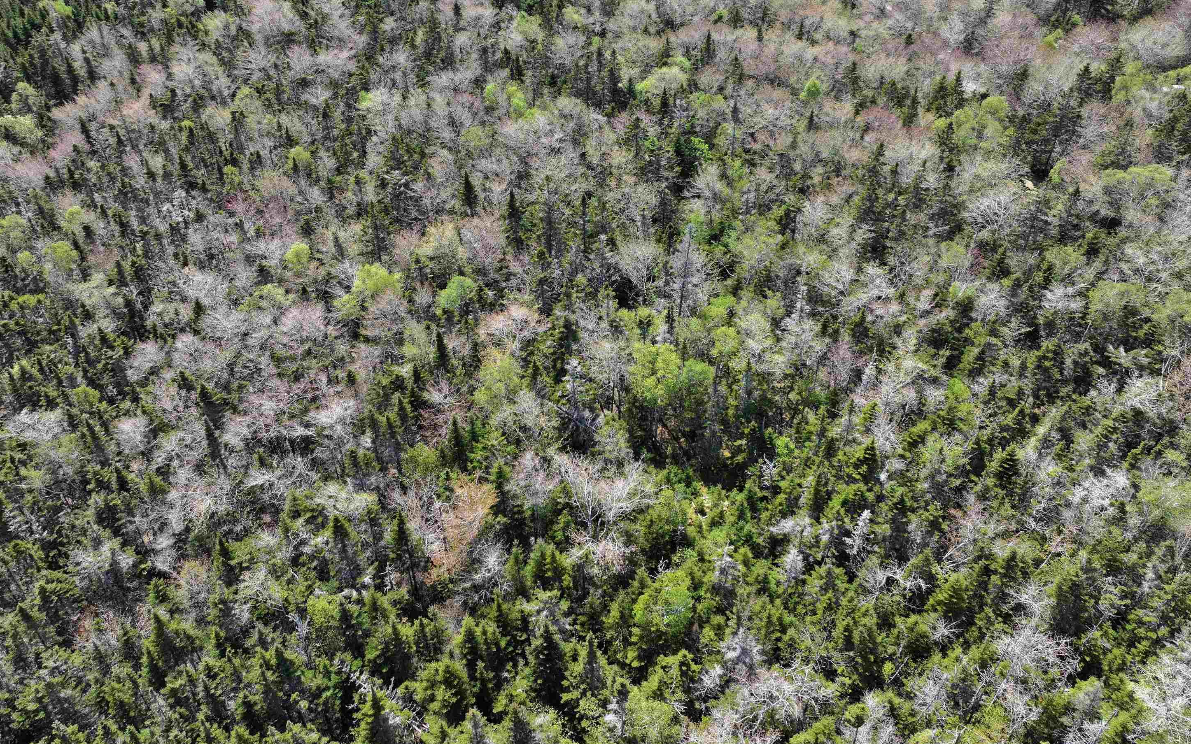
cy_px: 287
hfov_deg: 68.4
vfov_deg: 45.7
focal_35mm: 27
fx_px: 876
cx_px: 605
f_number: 2.8
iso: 100
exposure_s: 1/833
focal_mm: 12.29
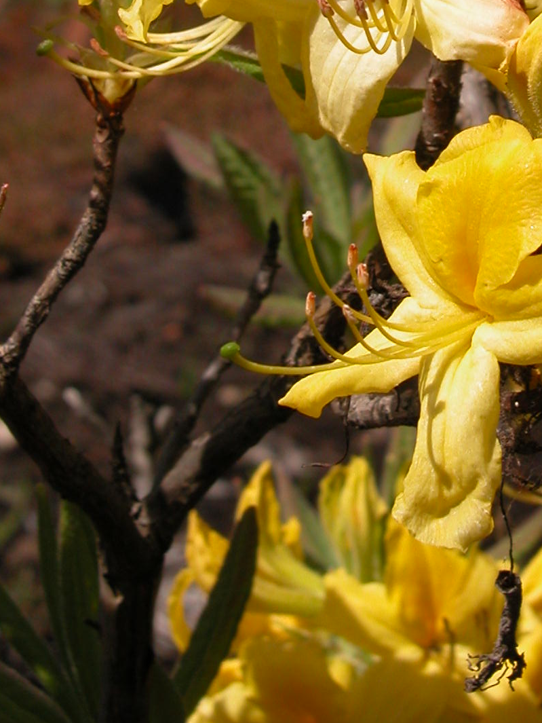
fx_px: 2860
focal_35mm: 137
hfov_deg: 10.8
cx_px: 463
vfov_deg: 14.1
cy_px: -45
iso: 100
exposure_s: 1/552
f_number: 6.3
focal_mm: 14.7
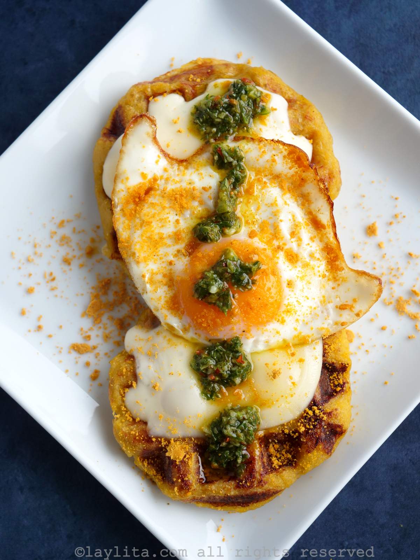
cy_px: 280
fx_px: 938
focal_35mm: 58
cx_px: 210
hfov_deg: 25.2
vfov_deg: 33.2
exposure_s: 1/60
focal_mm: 29
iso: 320
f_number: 3.7
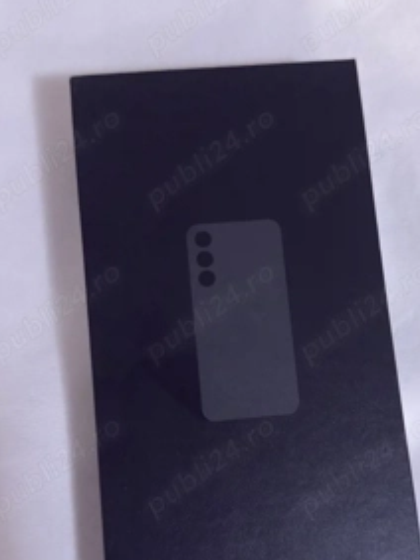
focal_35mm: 41
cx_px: 250
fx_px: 664
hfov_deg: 35.0
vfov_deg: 45.5
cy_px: 336
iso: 400
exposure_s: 1/33
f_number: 1.78
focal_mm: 6.76
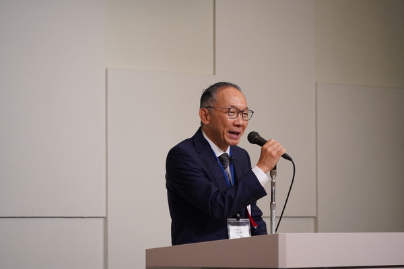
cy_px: 134
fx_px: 2244
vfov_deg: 6.9
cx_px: 202
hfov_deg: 10.3
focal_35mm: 200
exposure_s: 1/250
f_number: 5.6
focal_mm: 200
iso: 2500
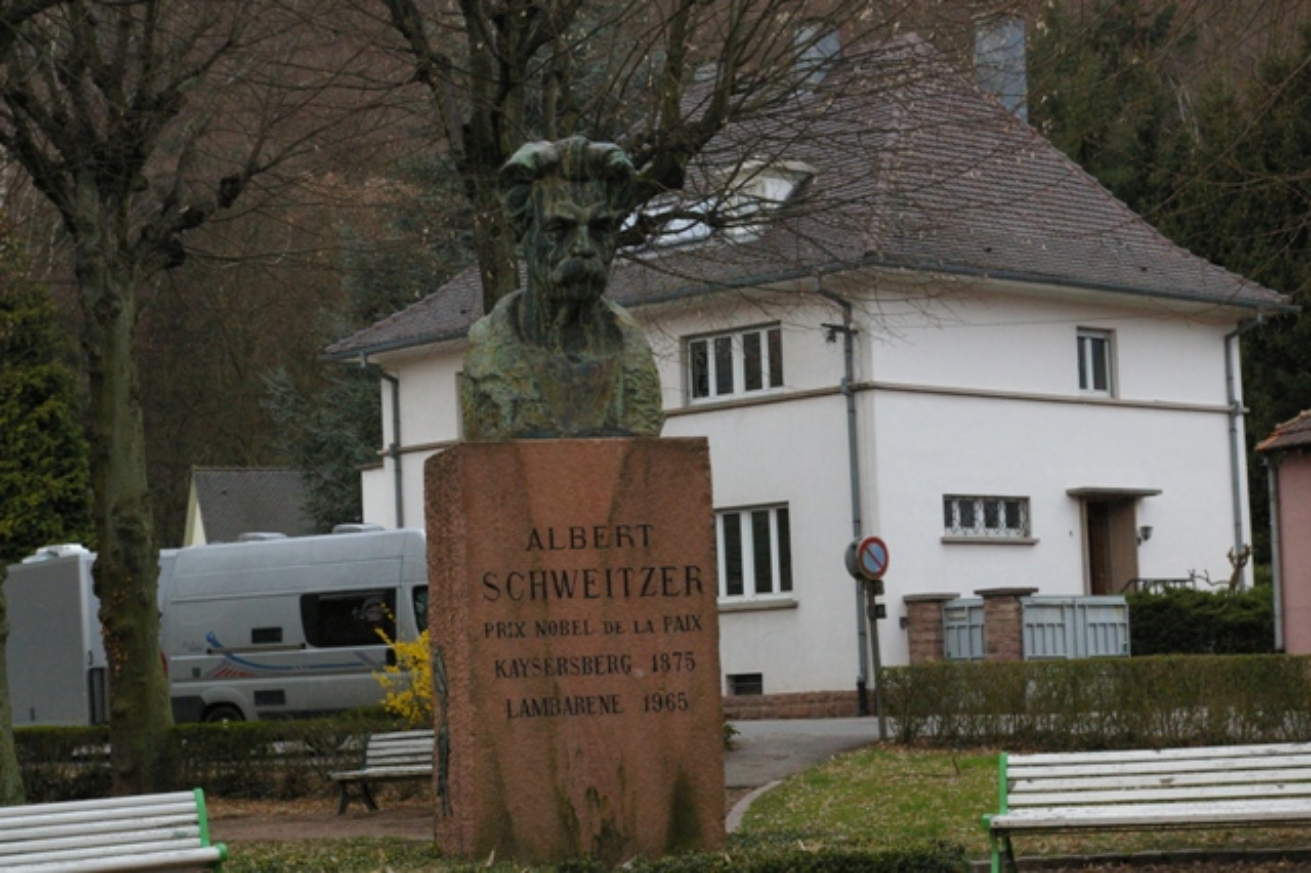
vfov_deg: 16.5
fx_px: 3003
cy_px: 436
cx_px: 656
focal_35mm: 82
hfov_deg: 24.6
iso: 1600
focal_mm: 55
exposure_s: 1/350
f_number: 11
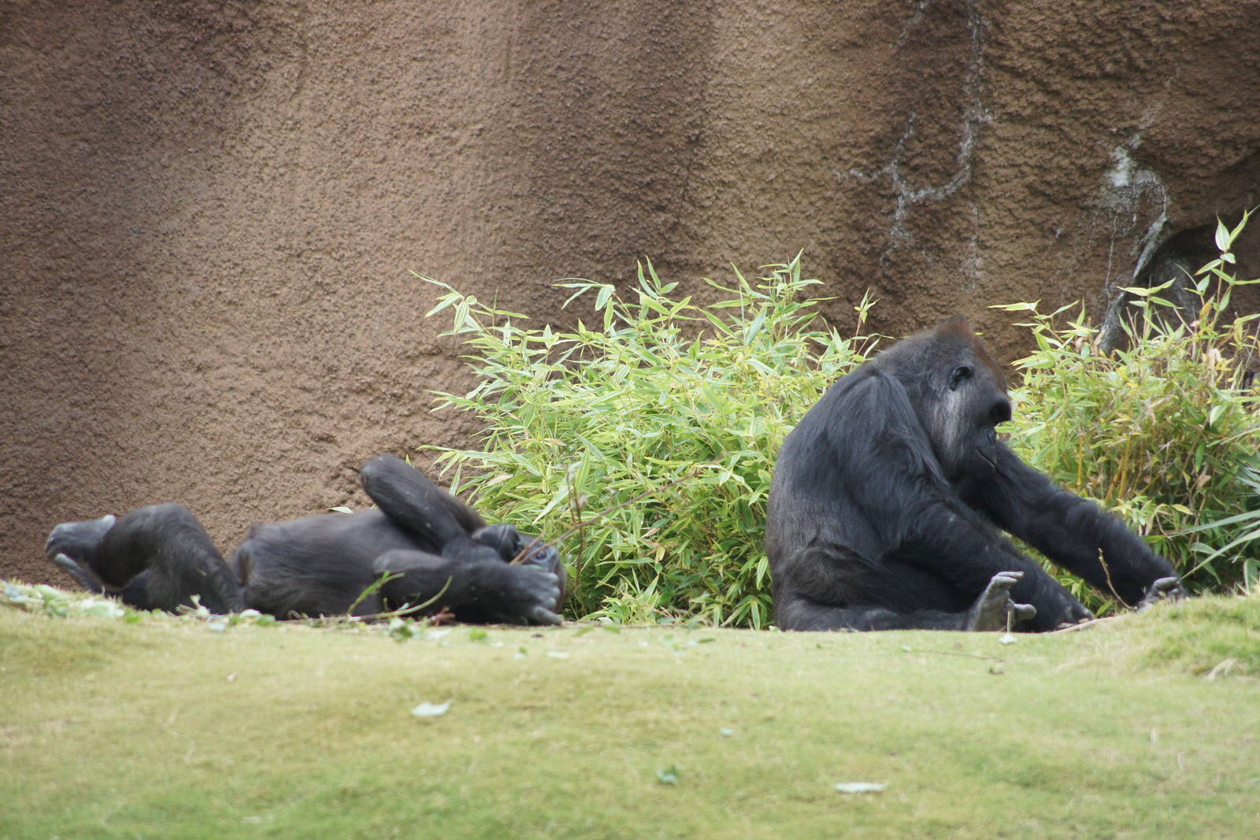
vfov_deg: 4.6
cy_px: 420
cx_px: 630
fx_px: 10500
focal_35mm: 300
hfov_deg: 6.9
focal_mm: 200
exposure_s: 1/500
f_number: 5.6
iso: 1000
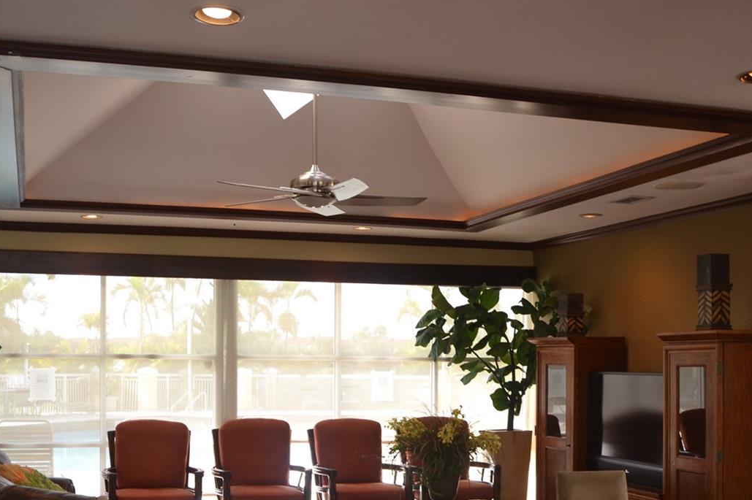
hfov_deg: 46.3
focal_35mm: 42
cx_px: 335
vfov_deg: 31.3
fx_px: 877
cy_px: 375
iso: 400
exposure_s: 1/60
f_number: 4
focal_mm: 18
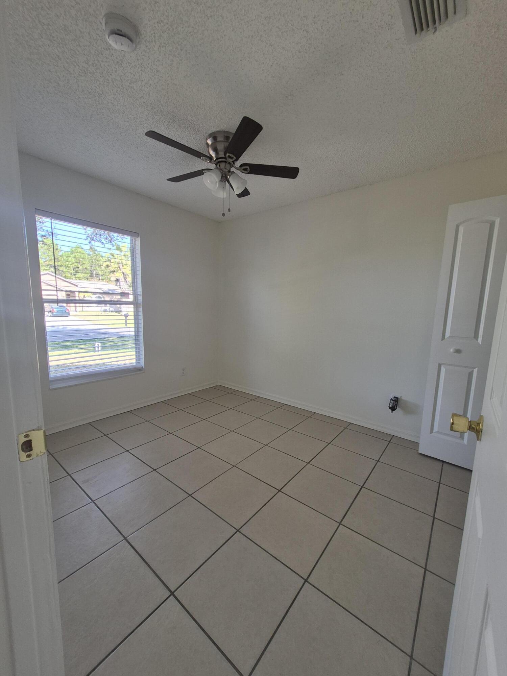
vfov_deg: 106.2
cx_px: 254
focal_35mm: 13
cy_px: 338
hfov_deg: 89.9
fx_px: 254
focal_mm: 1.74
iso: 50
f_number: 2.2
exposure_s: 1/60
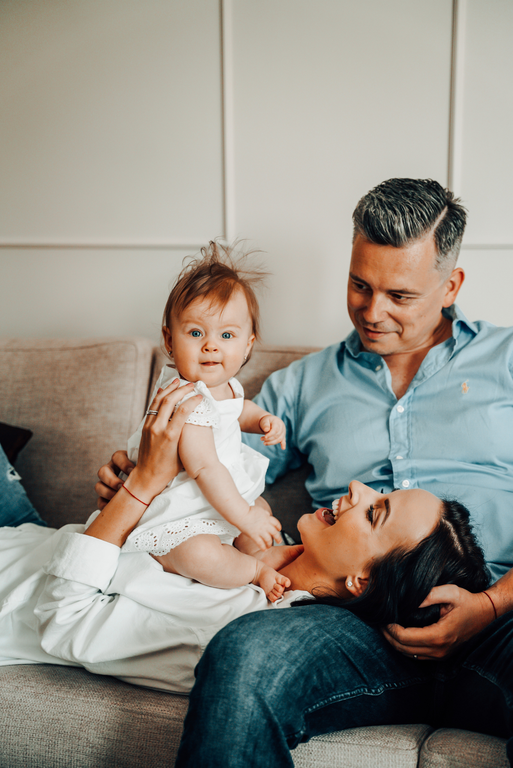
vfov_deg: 39.4
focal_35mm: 50
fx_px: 1074
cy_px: 384
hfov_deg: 26.9
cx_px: 256
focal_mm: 50.3
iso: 1250
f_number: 2.8
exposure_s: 1/160
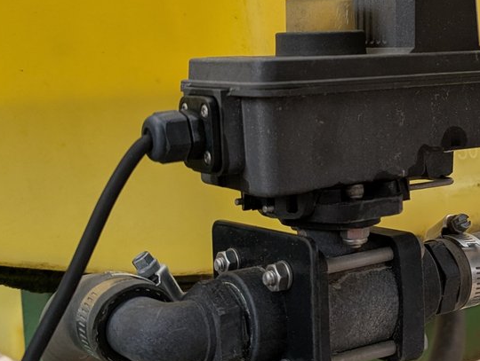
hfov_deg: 27.6
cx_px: 458
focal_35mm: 67
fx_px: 931
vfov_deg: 21.9
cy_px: 117
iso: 47
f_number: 1.85
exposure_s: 1/658
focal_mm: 6.81
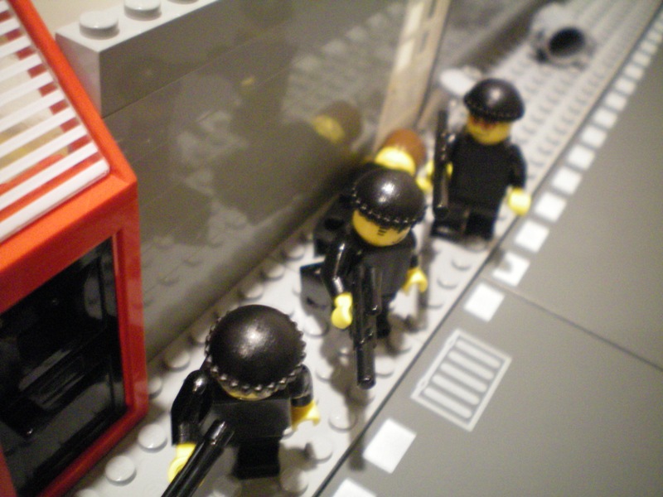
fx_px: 728
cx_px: 332
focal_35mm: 38
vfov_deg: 37.7
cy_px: 248
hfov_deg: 49.0
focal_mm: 6.3
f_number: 3.1
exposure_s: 1/5
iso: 400
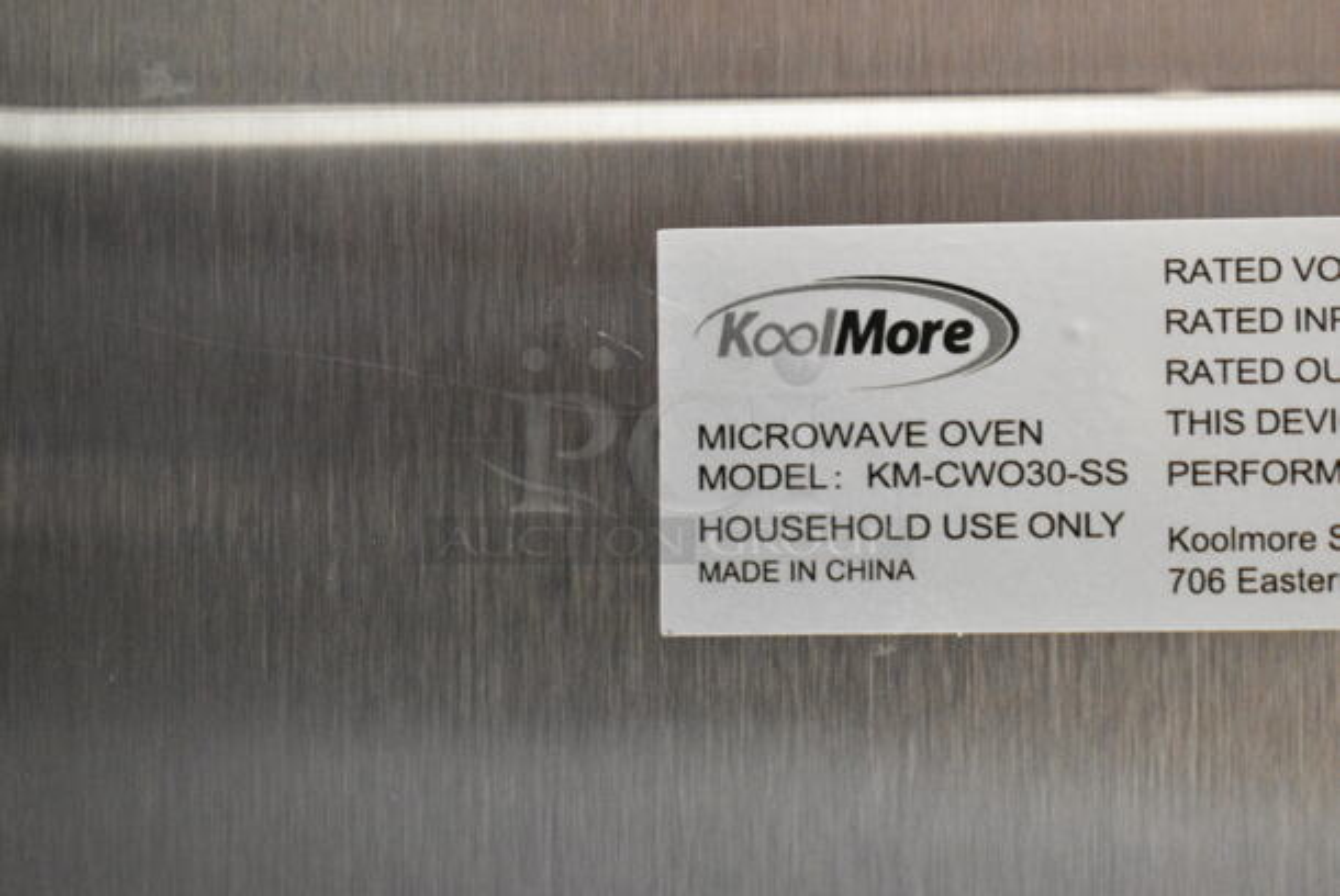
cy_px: 448
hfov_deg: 27.0
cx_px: 670
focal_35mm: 75
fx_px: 2794
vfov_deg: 18.2
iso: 6400
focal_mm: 50
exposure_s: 1/80
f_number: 5.6
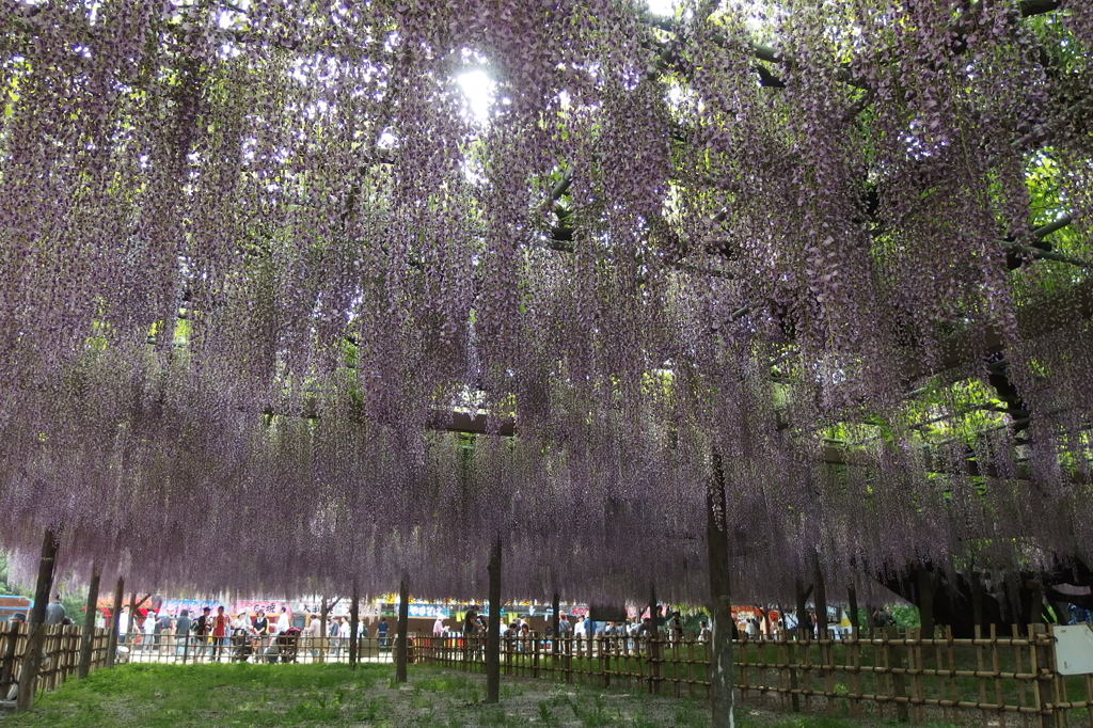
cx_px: 546
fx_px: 789
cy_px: 364
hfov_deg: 69.4
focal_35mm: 26
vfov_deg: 49.5
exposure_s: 1/160
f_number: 2.5
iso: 100
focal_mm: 4.7
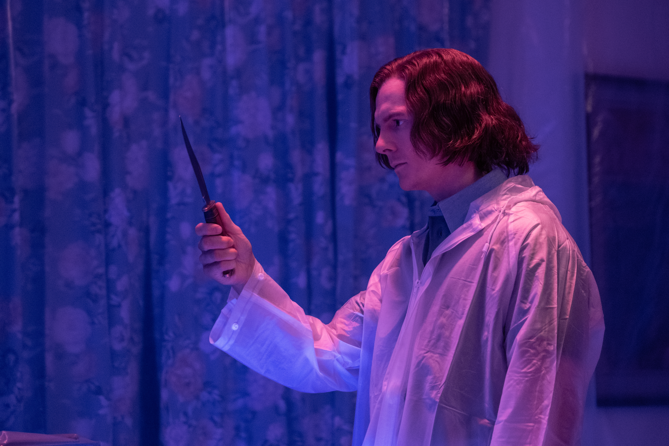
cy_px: 223
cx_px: 334
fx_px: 2155
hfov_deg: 17.6
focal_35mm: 116
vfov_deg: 11.8
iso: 6400
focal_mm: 77.3
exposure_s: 1/200
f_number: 2.8
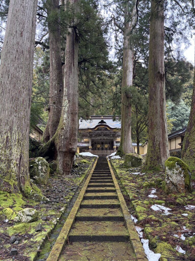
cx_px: 98
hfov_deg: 53.1
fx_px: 195
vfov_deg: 67.3
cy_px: 130
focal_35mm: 26
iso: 125
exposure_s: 1/91
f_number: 1.6
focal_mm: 5.96
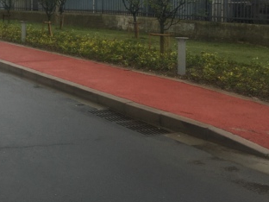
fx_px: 505
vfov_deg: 21.8
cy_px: 0
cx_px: 41
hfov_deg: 28.9
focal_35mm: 65
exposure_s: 1/482
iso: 32
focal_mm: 4.15
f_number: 2.2
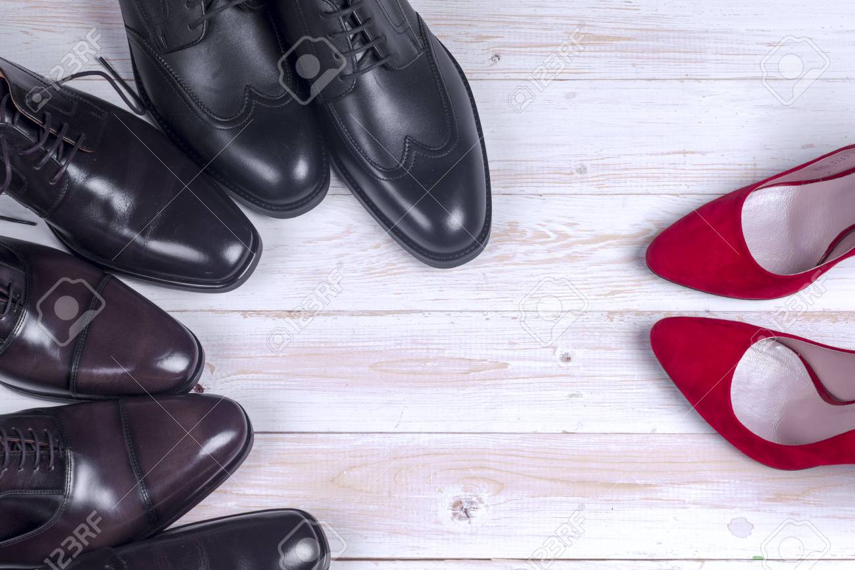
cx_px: 428
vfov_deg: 15.2
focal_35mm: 90
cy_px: 285
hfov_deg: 22.6
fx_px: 2137
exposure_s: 1/100
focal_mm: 90
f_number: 11
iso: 100
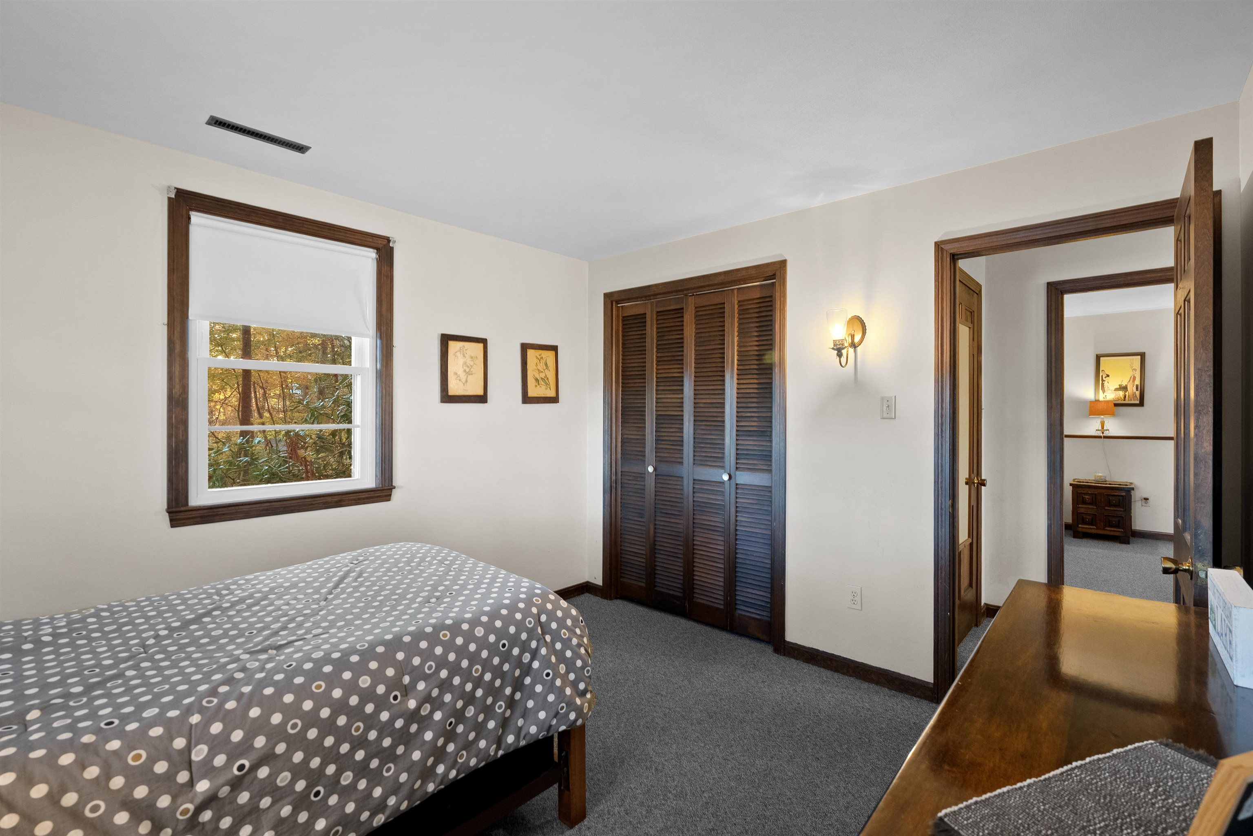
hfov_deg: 96.7
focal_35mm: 16
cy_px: 418
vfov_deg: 73.7
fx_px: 557
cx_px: 626
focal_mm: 16
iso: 320
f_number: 8
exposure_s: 2.5
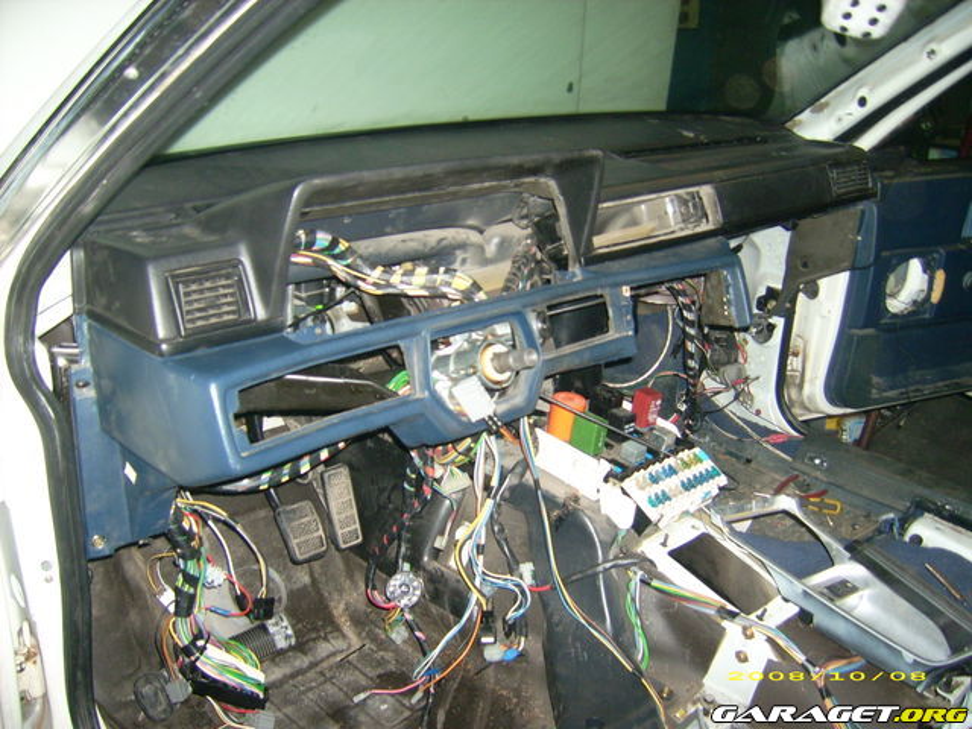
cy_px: 364
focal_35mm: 35
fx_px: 983
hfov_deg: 52.6
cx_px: 486
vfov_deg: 40.7
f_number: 2.8
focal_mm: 5.95
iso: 100
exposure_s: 1/60
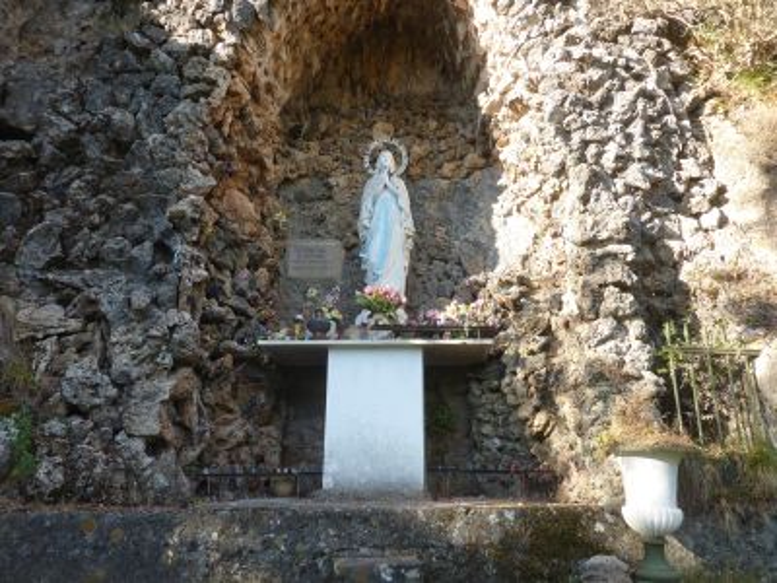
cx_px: 388
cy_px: 292
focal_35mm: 25
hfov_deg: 69.4
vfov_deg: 54.9
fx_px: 561
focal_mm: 4.1
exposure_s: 1/125
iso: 80
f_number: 3.5
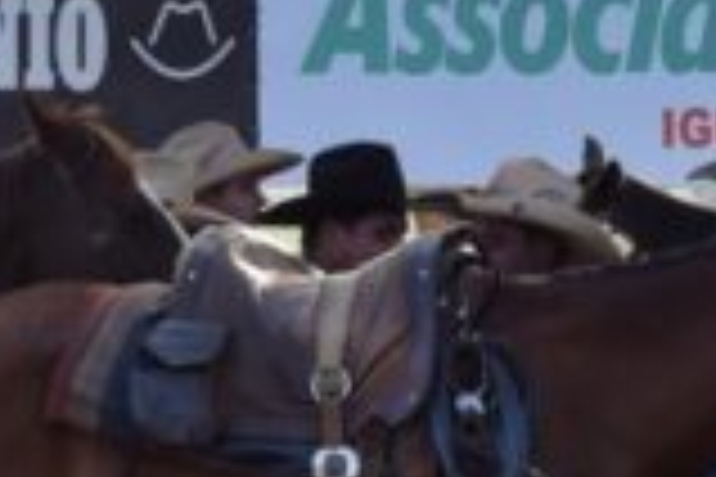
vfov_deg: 3.0
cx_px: -275
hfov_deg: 4.4
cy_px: 585
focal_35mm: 464
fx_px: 9228
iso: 400
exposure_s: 1/400
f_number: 10
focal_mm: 48
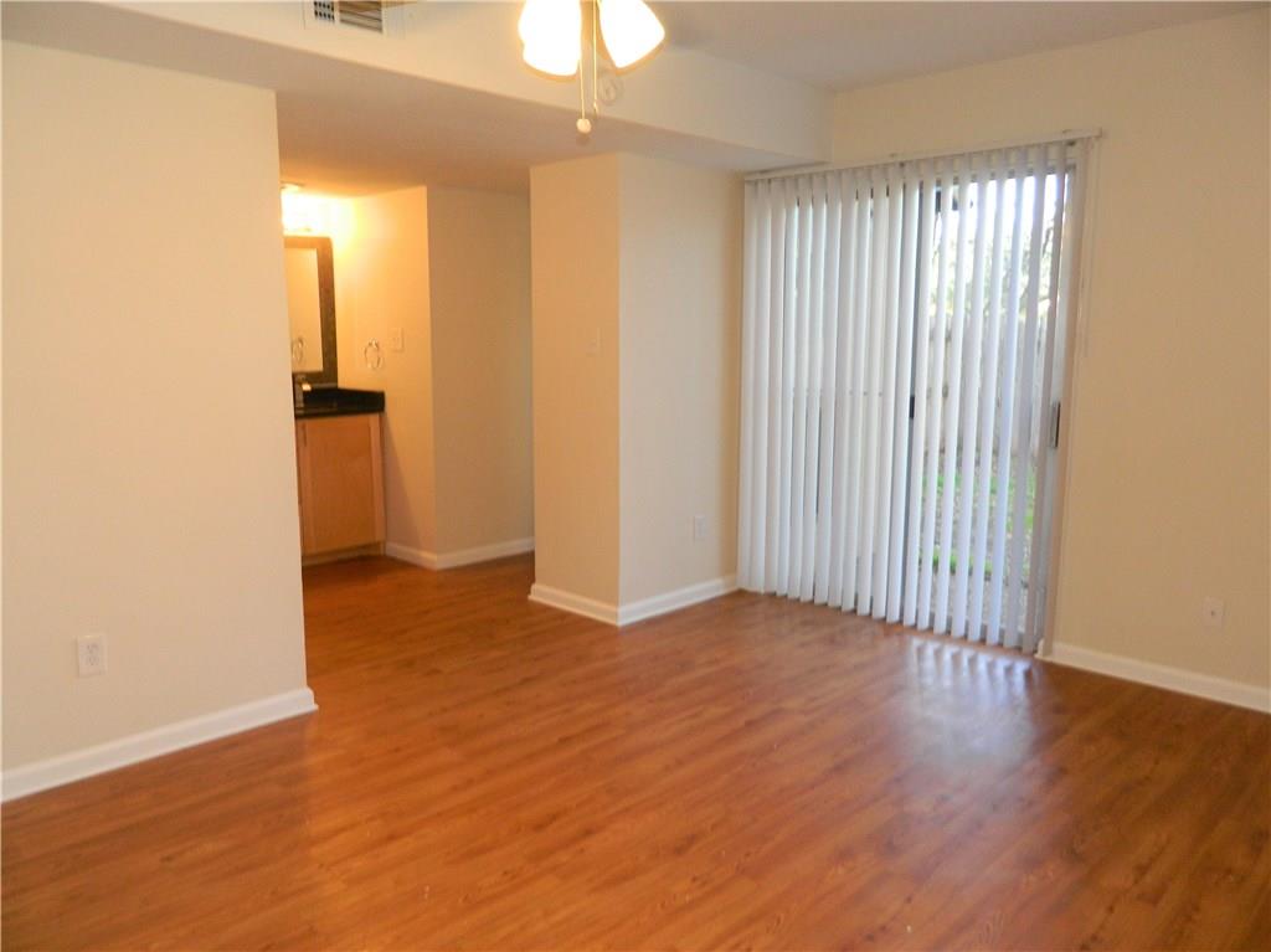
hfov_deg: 69.4
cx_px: 636
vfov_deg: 54.8
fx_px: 917
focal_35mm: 25
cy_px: 476
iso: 140
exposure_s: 1/30
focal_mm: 4.5
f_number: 3.1
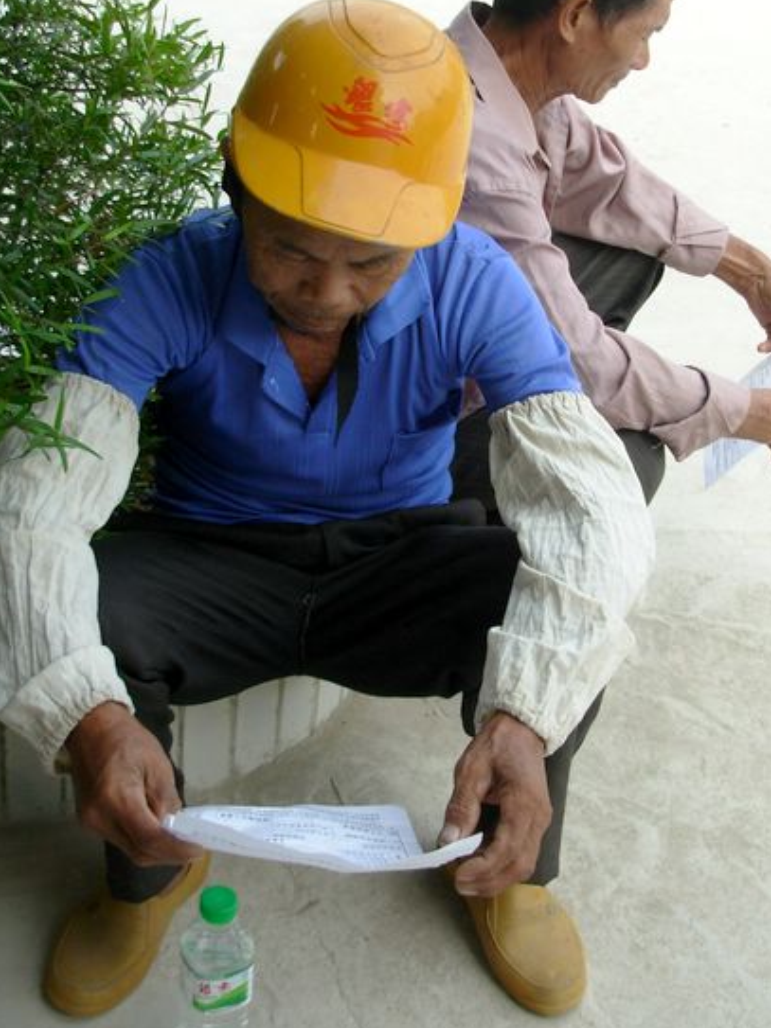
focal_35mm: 58
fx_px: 1723
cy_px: 430
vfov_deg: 33.2
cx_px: 427
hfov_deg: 25.2
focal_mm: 7.5
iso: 50
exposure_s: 1/313
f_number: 3.1
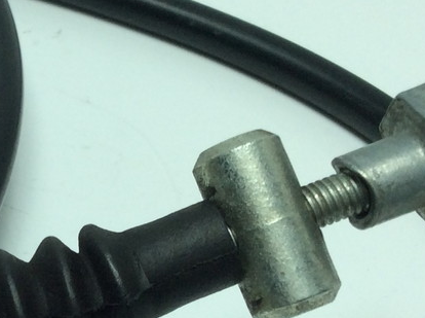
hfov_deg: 19.3
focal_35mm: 99
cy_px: 219
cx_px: -5
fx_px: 1213
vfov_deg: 14.9
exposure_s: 1/502
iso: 32
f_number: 2.4
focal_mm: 3.3
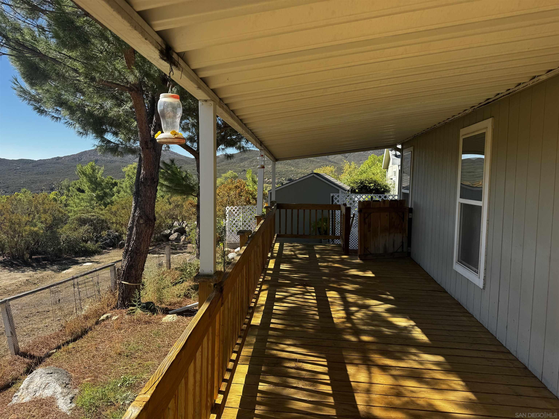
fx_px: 388
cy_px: 210
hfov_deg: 71.6
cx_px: 280
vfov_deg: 56.8
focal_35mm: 24
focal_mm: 6.76
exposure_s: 1/1597
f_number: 1.78
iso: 80
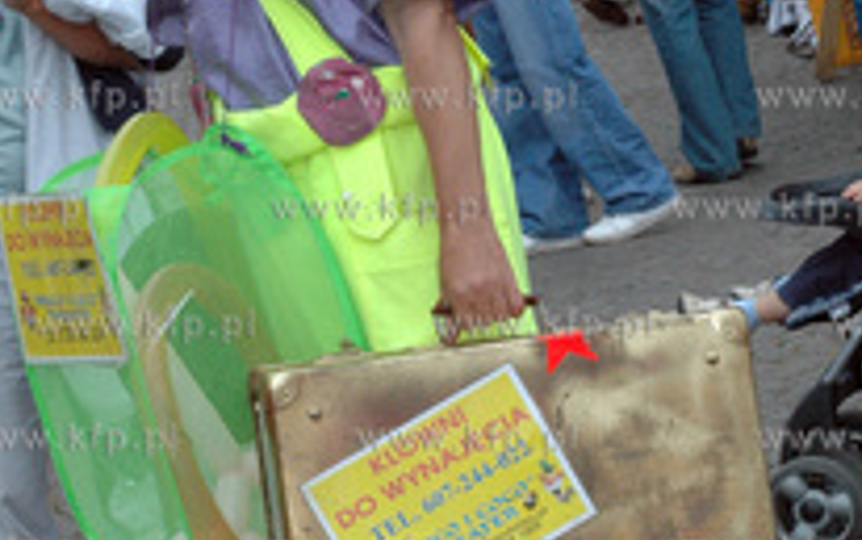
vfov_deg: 5.5
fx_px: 5571
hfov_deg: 8.8
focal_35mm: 237
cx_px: 410
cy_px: 318
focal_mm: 80
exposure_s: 1/125
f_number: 20
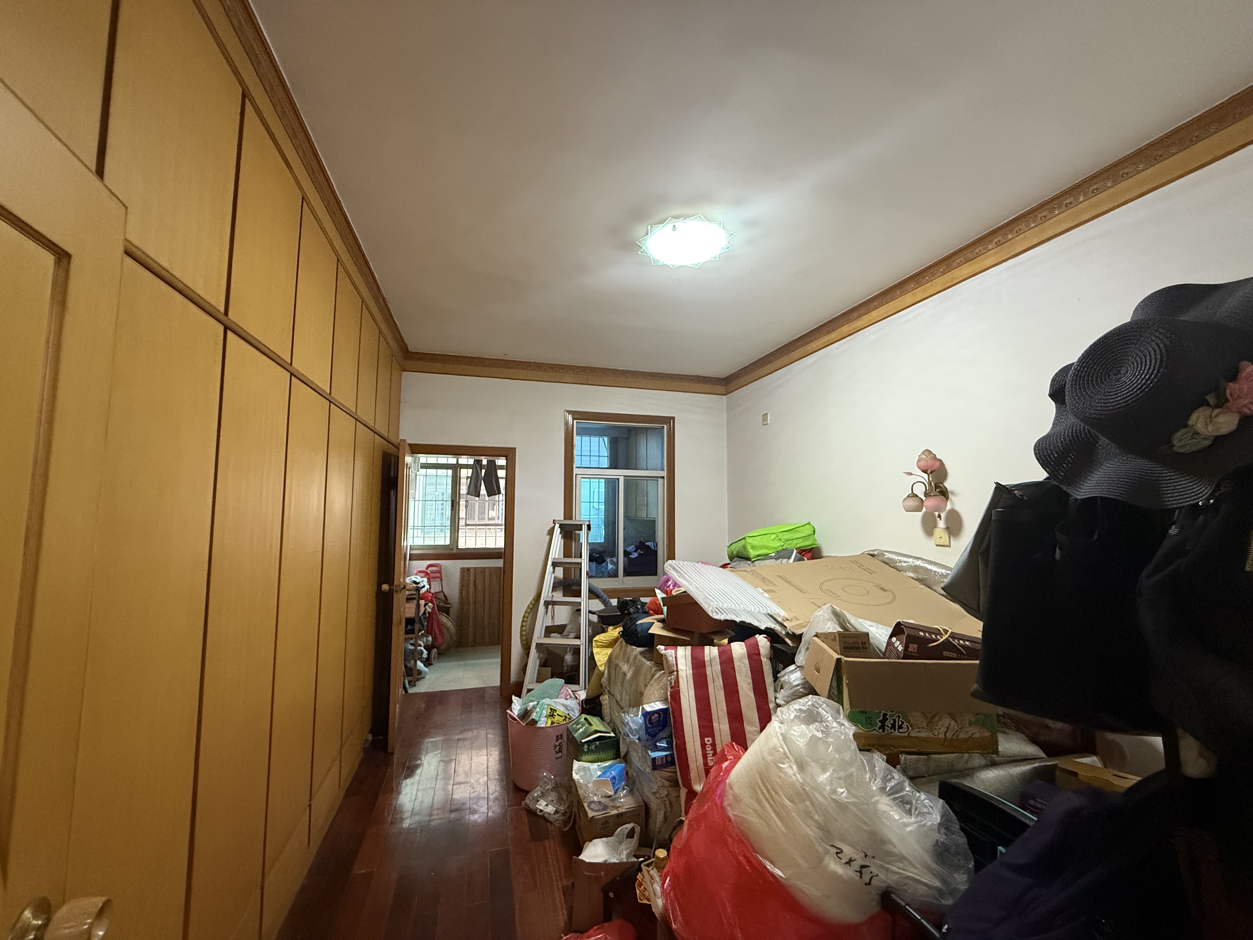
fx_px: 507
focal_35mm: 14
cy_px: 470
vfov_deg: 85.7
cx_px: 626
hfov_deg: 102.1
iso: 640
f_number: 2.2
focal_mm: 2.22
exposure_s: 1/50
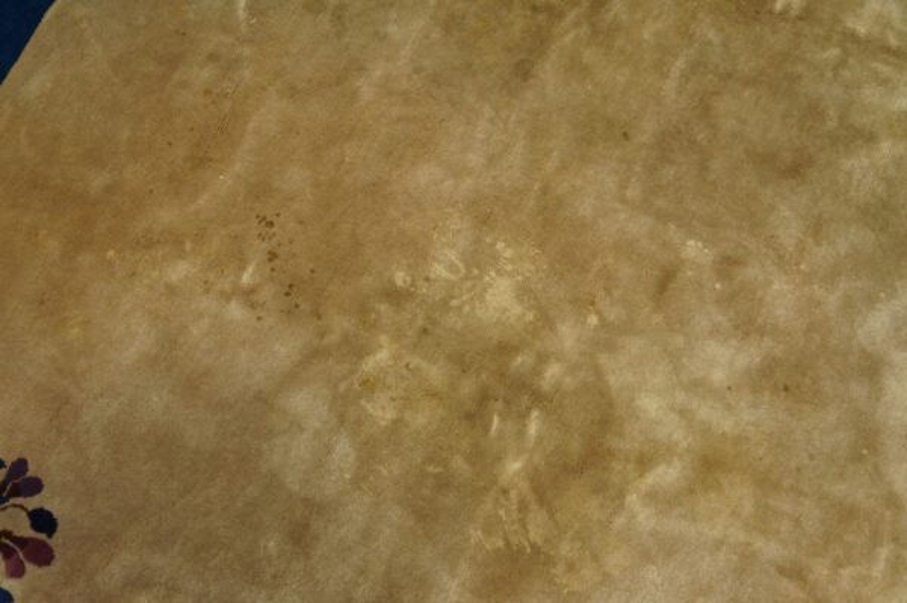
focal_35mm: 30
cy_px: 302
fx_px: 755
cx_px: 454
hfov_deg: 62.0
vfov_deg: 43.5
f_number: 4
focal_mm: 20
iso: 1600
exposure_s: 1/60
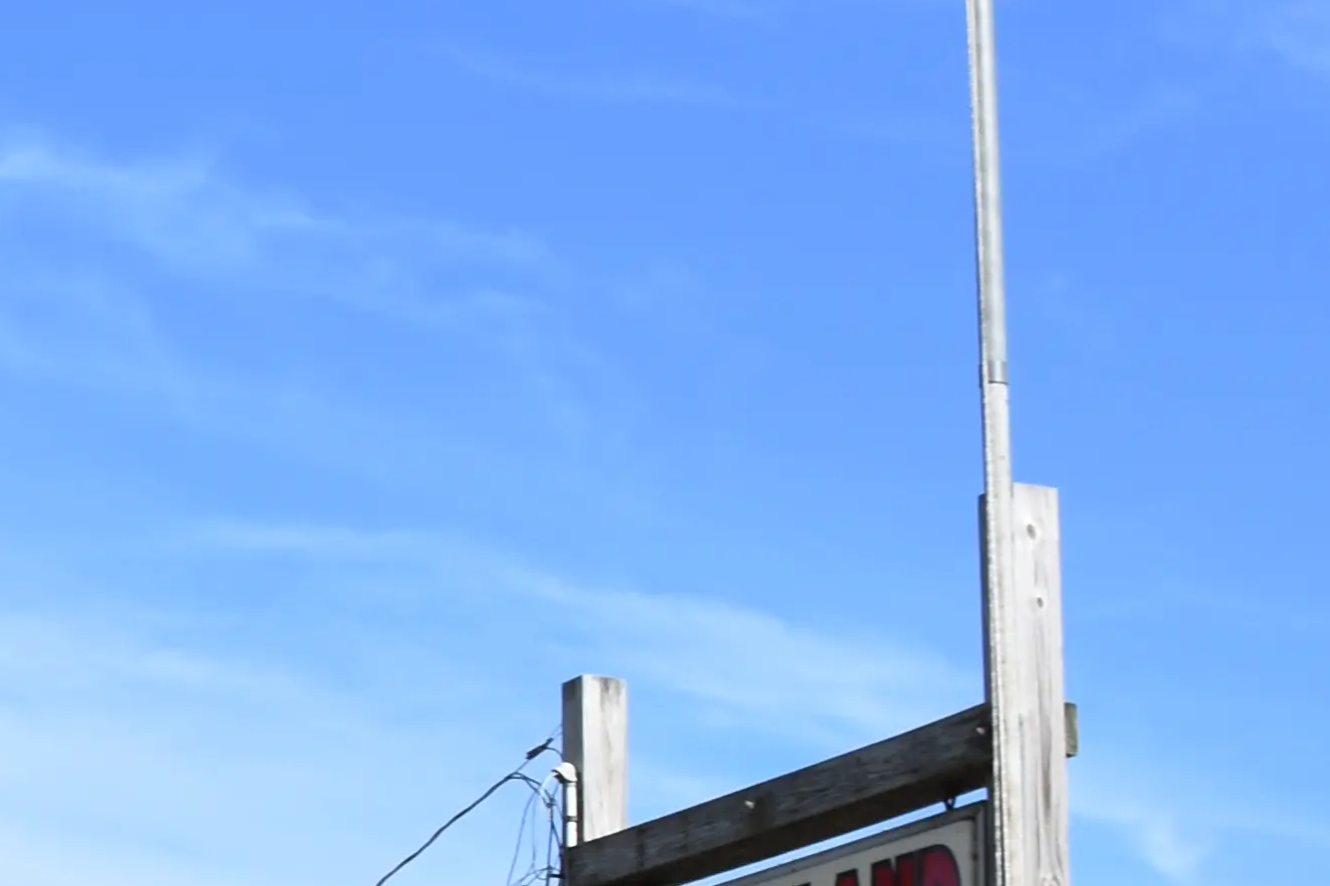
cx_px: -1137
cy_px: 927
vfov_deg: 11.1
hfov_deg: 14.5
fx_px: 4506
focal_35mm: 122
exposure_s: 1/500
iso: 160
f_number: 8
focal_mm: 18
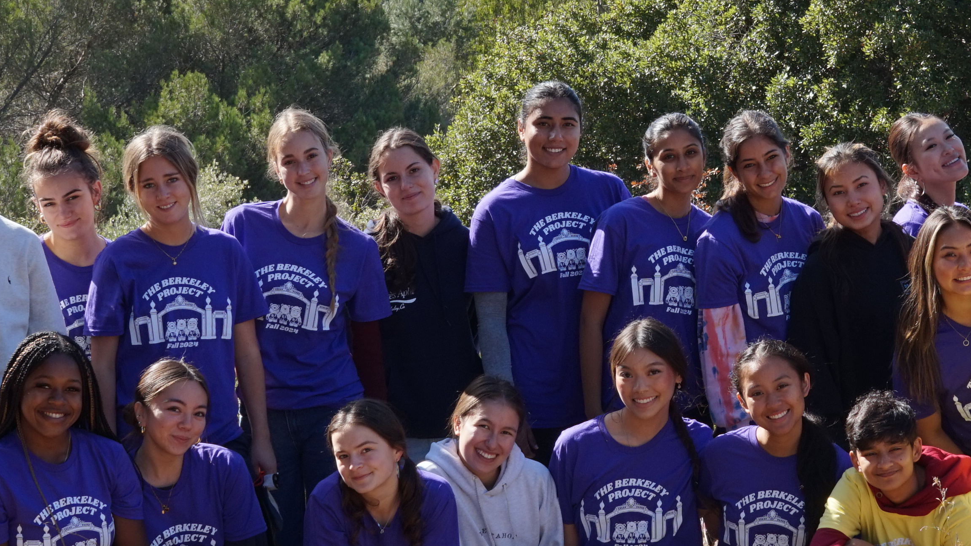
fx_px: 2678
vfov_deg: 11.6
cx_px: 724
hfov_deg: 20.4
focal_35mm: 104
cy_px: 204
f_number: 9
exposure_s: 1/100
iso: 100
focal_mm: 28
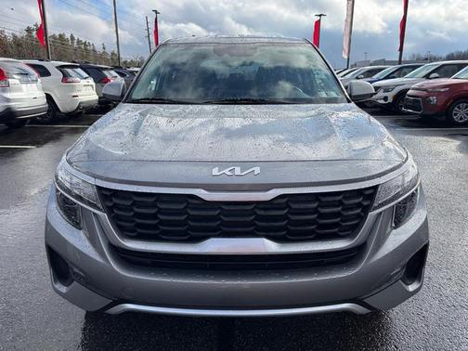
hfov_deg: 67.3
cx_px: 234
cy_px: 176
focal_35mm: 26
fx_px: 352
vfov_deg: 53.1
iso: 50
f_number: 1.6
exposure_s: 1/2513
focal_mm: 5.96
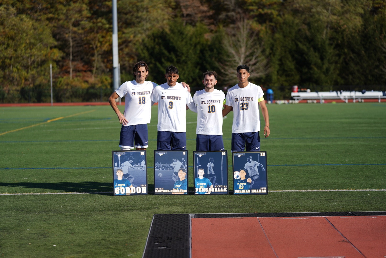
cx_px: 193
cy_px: 129
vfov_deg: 13.6
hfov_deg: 20.2
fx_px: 1084
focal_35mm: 101
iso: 50
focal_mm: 101
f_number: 2.8
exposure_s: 1/1250
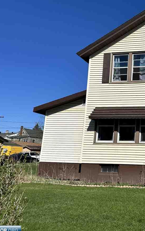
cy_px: 109
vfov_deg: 52.7
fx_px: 234
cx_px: 154
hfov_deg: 31.2
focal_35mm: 37
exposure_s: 1/12048
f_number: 1.78
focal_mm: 6.86
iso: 80
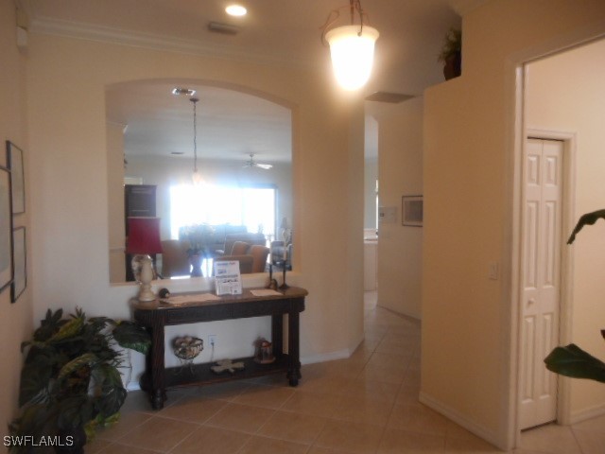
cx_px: 302
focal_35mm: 25
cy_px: 227
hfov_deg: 69.4
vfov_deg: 54.9
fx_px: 437
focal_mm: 4.5
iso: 280
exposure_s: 1/30
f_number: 3.7
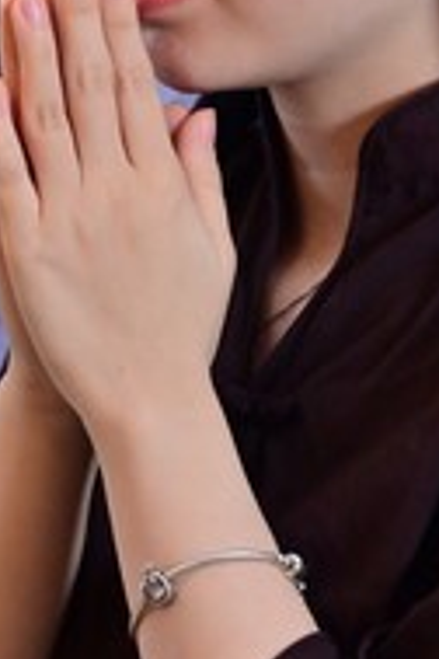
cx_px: 108
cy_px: 384
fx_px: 7554
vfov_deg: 5.0
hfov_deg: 3.3
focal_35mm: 413
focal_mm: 120
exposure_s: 1/100
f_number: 6.3
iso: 2500
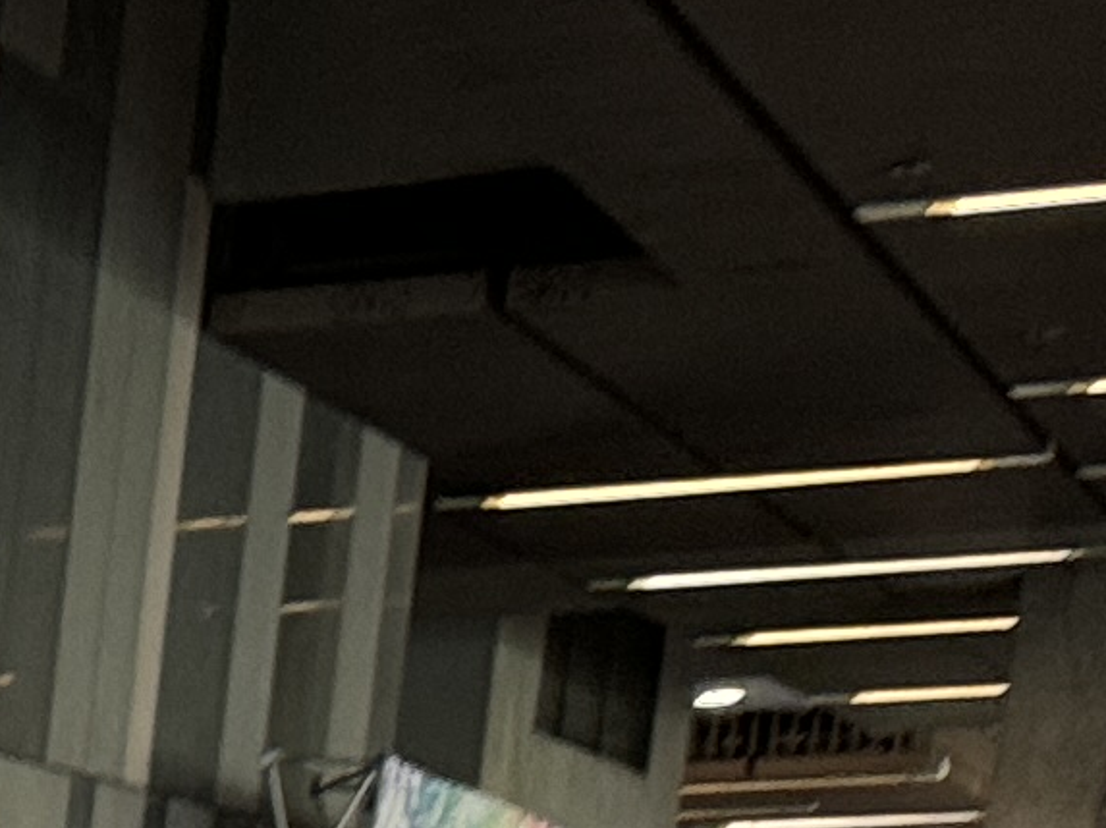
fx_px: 5396
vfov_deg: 7.4
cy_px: 2739
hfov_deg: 8.8
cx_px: -2554
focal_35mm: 169
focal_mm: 6.76
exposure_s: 1/50
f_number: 1.78
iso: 125
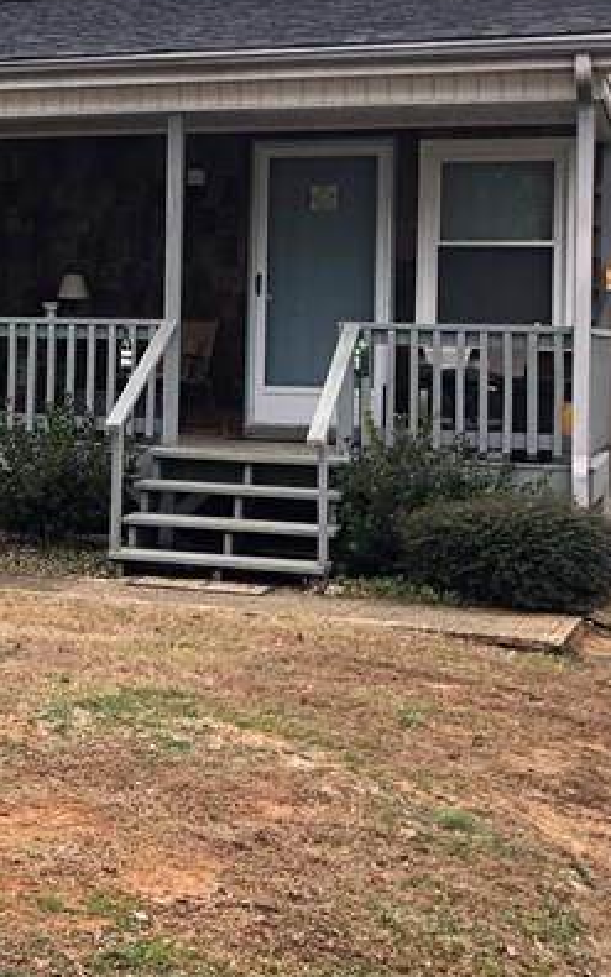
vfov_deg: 26.6
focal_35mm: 77
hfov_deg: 15.0
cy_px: 317
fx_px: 2051
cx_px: -438
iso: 20
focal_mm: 3.99
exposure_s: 1/152
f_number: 1.8
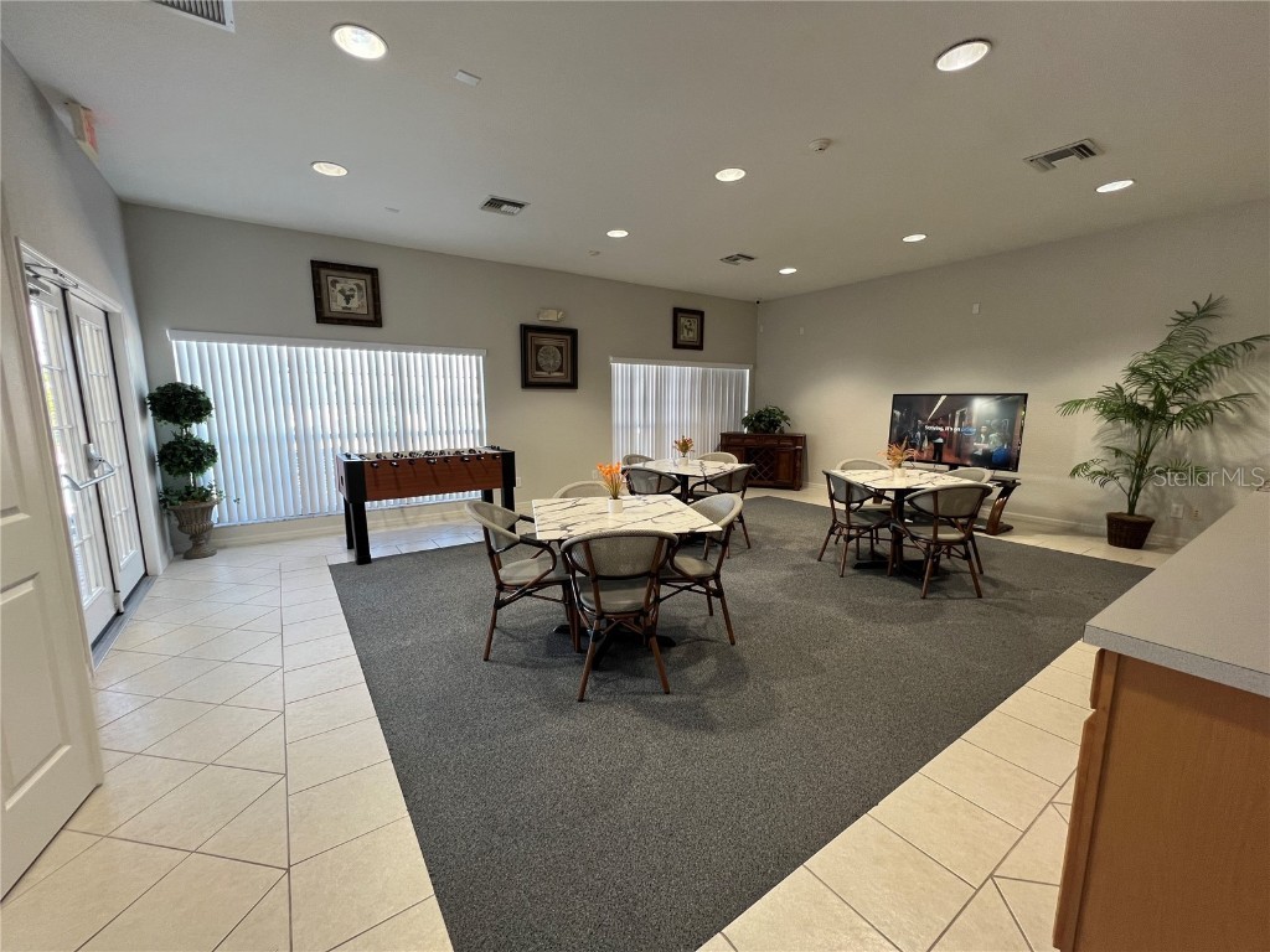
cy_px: 476
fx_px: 477
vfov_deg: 89.9
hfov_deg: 106.2
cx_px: 635
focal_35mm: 13
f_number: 1.8
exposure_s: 1/60
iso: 125
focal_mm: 1.57
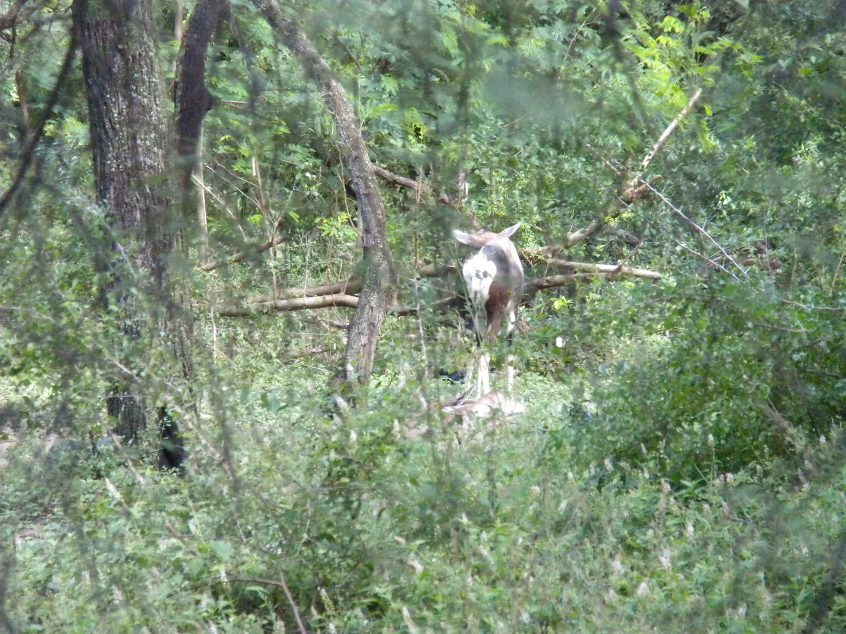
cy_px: 317
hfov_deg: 7.6
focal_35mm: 260
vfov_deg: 5.7
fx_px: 6354
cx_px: 423
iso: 800
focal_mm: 46.2
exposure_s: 1/188
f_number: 5.3
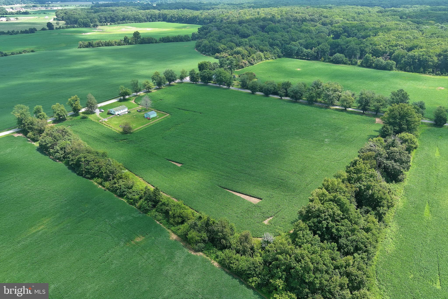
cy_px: 150
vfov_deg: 45.0
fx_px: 361
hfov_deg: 63.7
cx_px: 224
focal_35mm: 29
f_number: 2.8
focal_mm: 10.57
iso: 100
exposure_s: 1/400
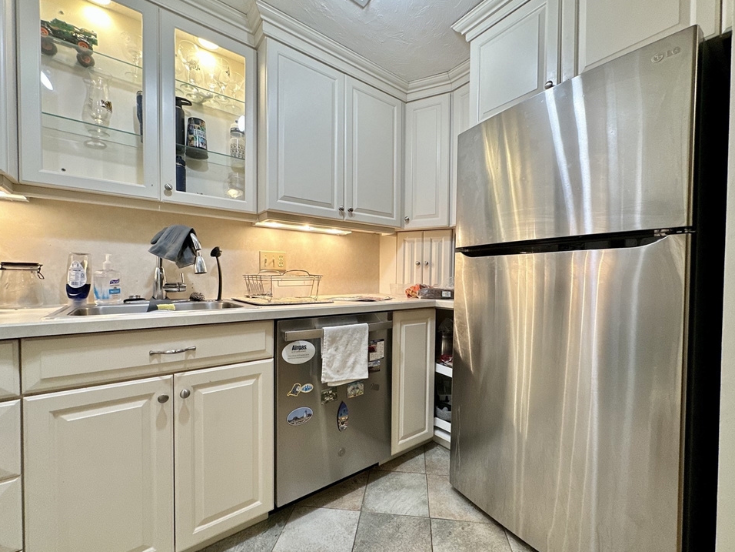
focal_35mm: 15
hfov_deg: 98.1
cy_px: 285
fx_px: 318
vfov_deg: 81.7
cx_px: 377
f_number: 2.2
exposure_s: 1/120
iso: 200
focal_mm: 2.22
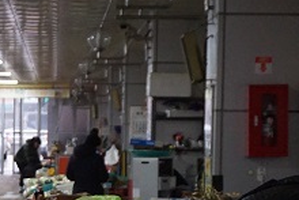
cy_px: 246
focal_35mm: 147
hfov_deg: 13.7
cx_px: -11
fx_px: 1222
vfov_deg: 9.2
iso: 3200
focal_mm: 36
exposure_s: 1/100
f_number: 5.6
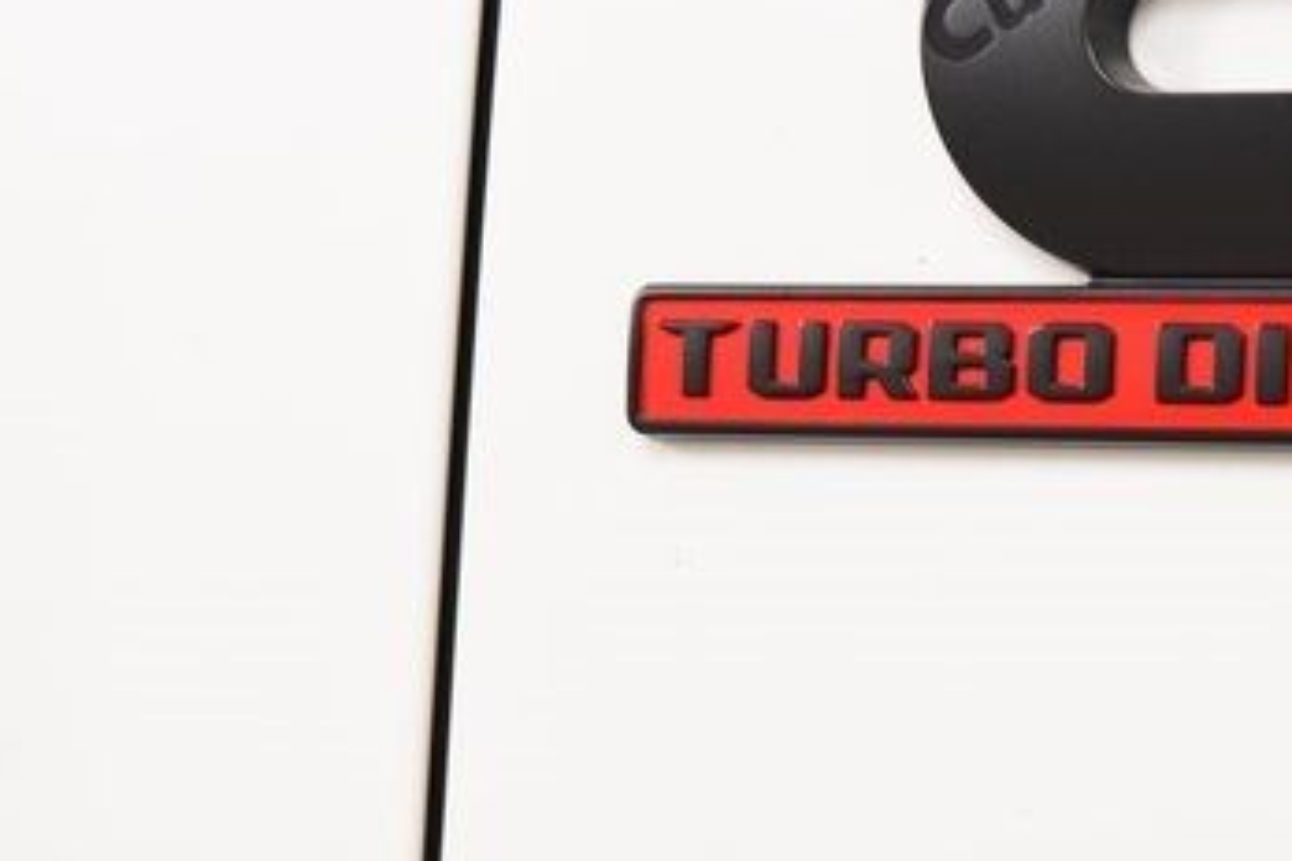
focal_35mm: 193
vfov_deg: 7.1
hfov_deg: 10.6
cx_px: 1151
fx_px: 6926
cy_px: 117
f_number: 7.1
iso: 1600
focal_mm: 70
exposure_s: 1/60
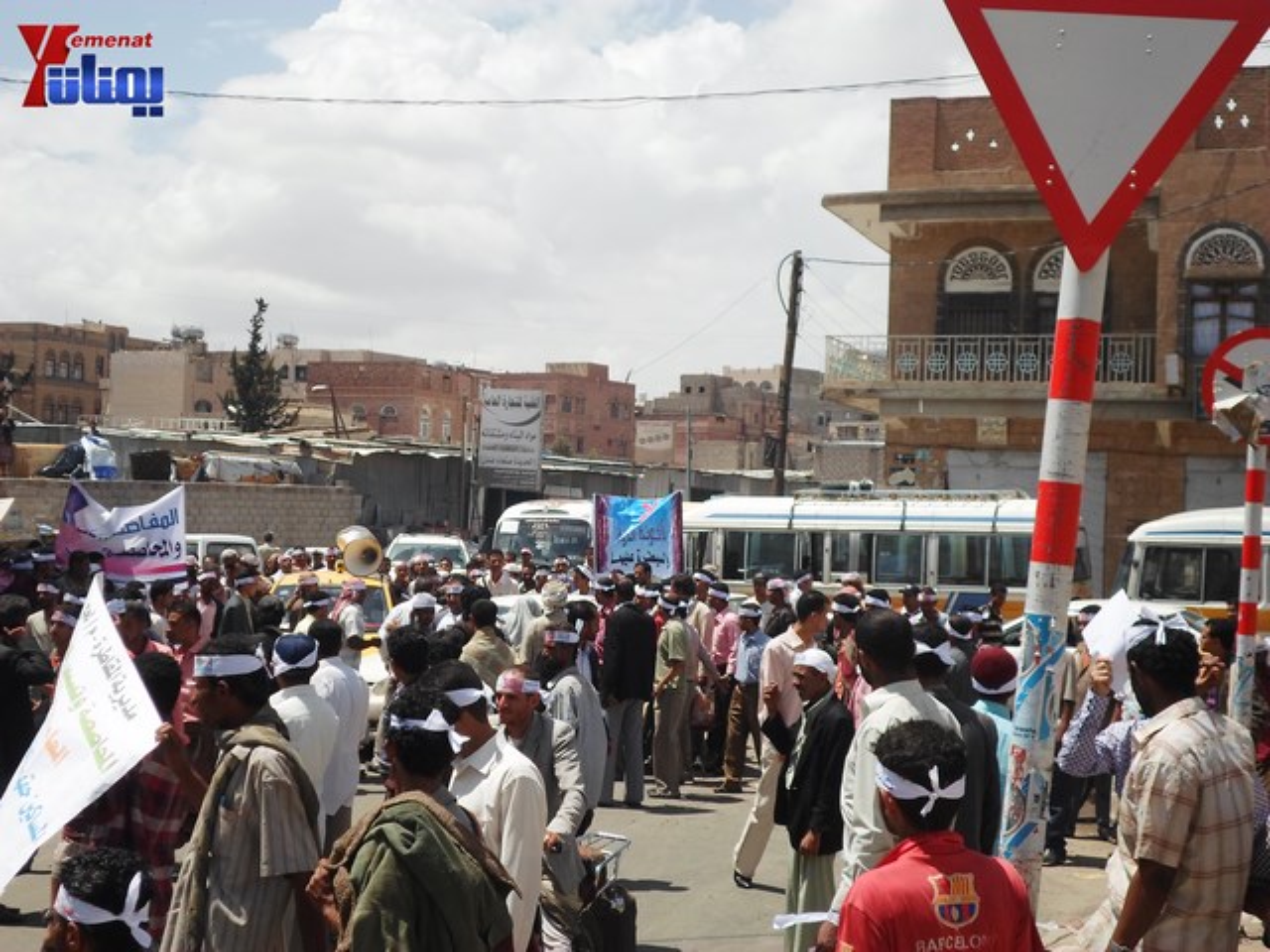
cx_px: 635
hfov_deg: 35.5
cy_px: 476
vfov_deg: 27.0
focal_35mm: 54
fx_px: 1981
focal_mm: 9.7
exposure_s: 1/1000
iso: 80
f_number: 3.6
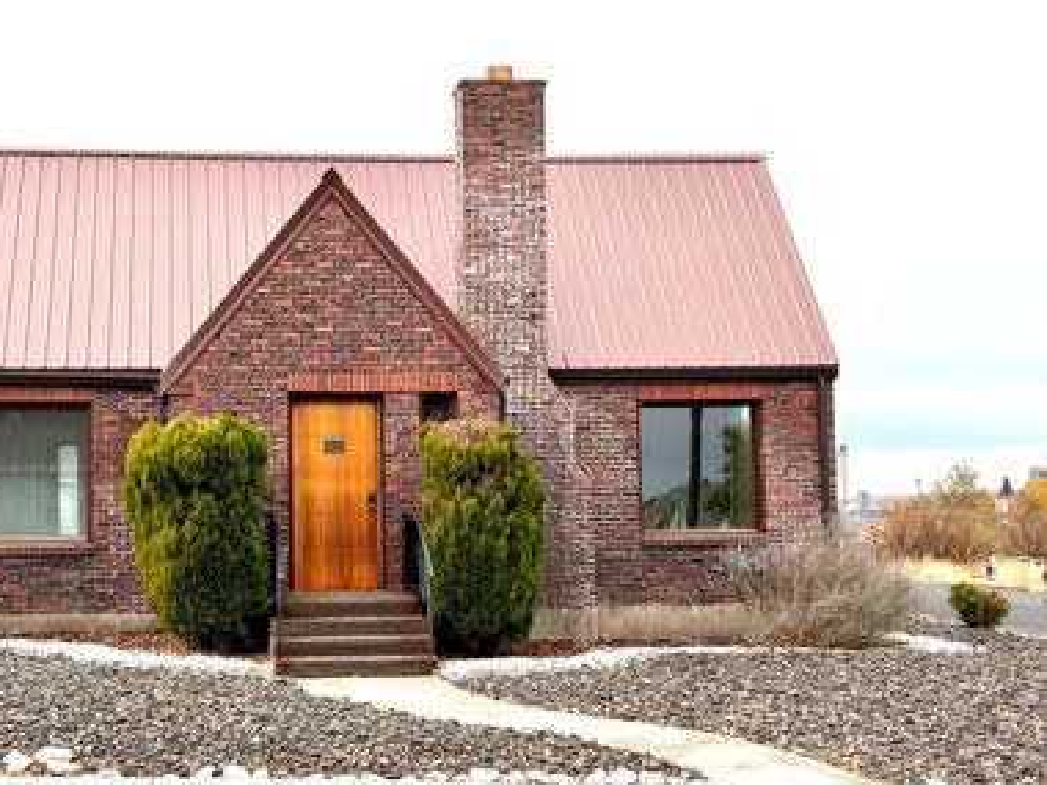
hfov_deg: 35.2
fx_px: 1633
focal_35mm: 54
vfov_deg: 27.0
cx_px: 361
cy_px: 423
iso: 50
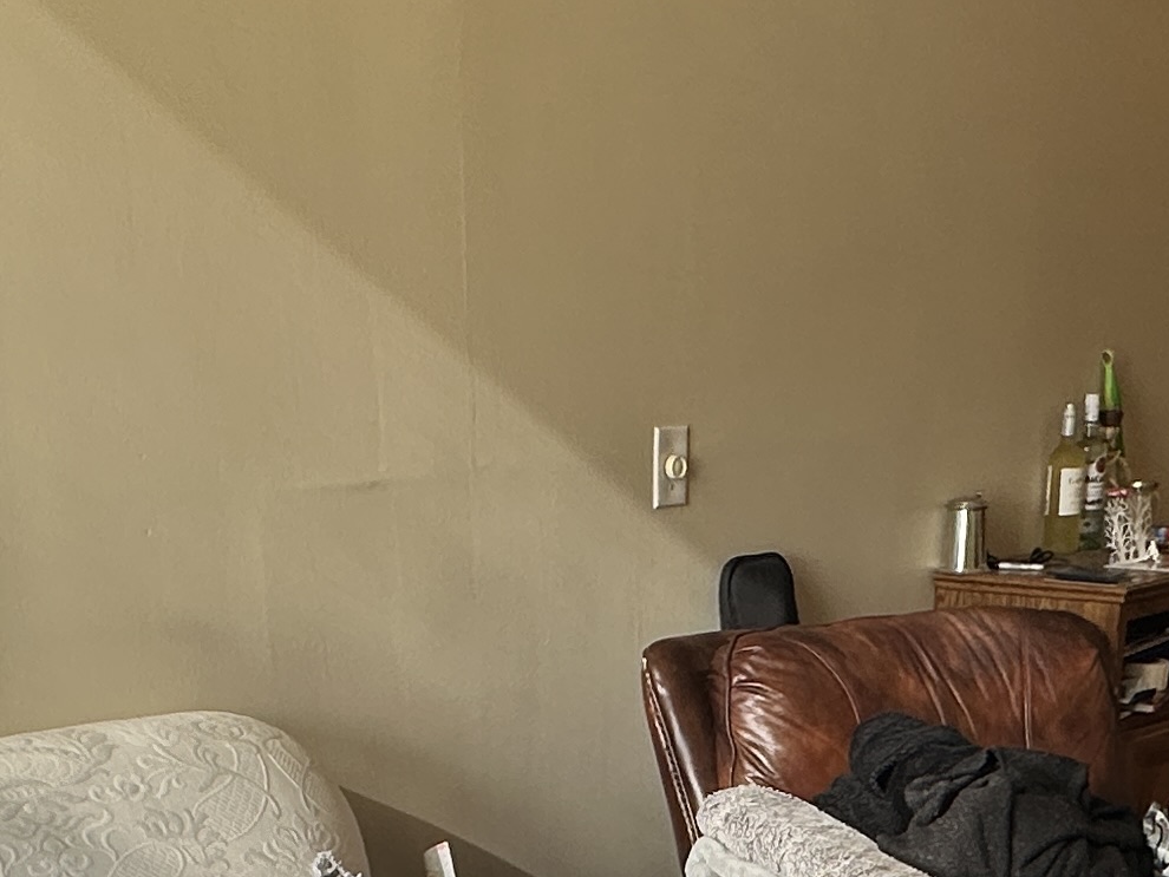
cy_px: 1170
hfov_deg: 33.8
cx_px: 614
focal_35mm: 57
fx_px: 1925
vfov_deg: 22.6
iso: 40
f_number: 2.2
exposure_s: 1/219
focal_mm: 2.22
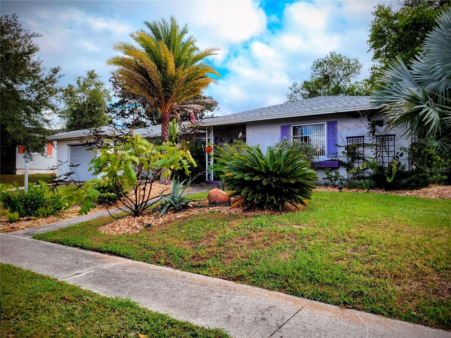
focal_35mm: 26
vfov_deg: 53.1
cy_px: 169
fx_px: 339
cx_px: 226
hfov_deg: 67.3
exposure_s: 1/1358
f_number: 1.8
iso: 40
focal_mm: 5.4
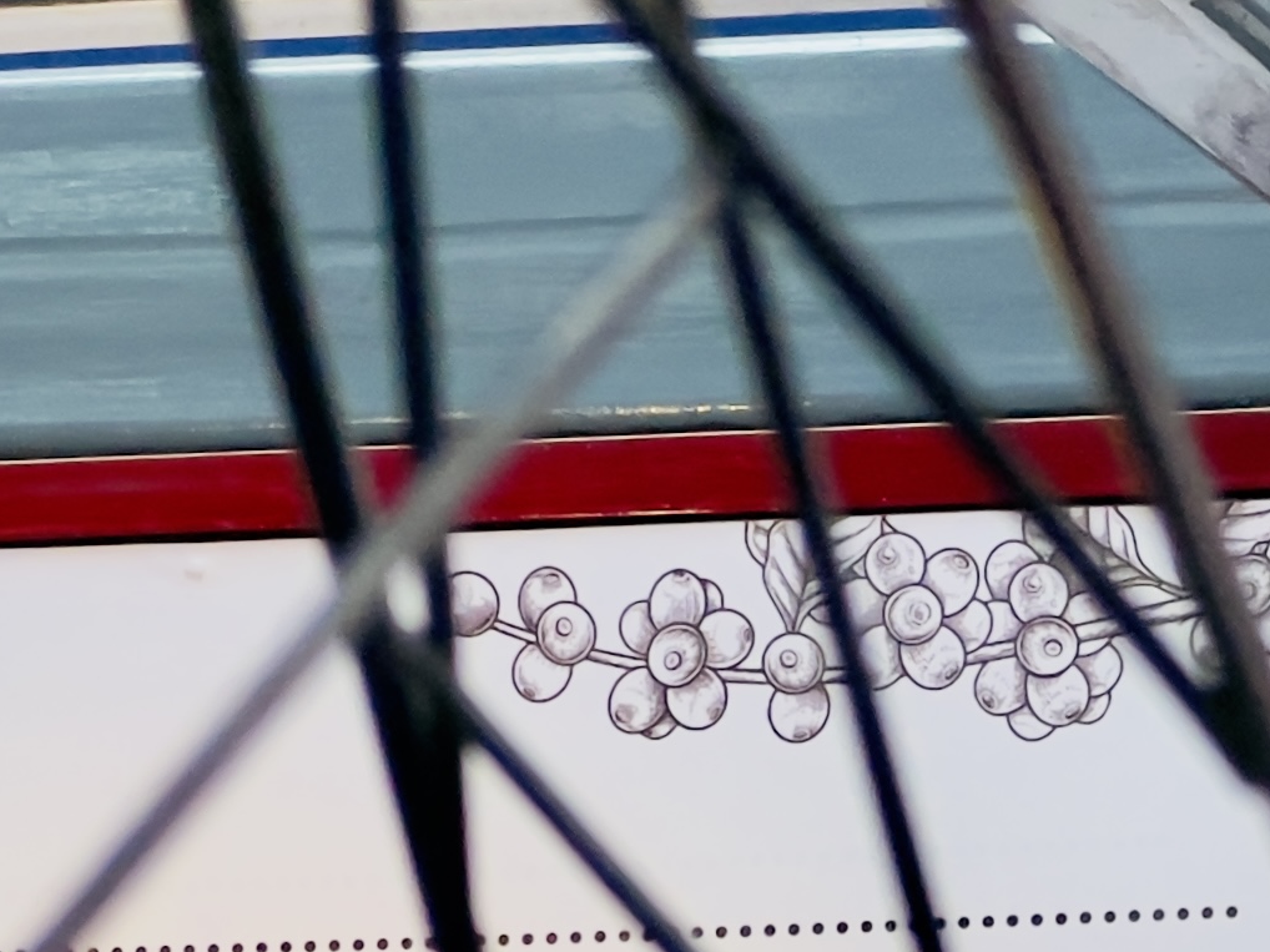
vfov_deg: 4.8
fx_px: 11187
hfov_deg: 6.3
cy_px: 1465
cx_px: 2473
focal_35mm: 305
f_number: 2.8
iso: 100
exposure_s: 1/100
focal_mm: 9
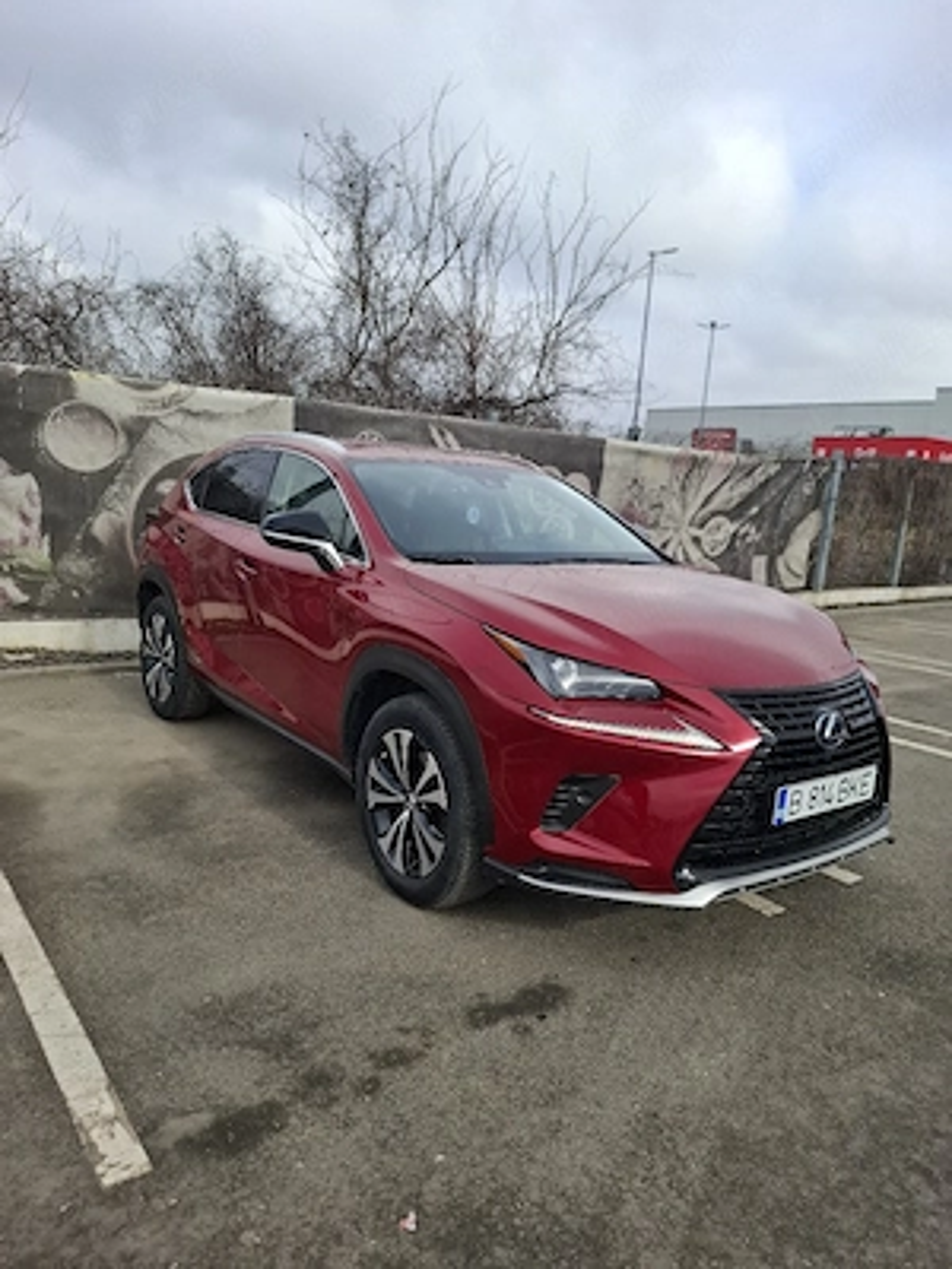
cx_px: 476
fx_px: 843
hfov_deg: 58.9
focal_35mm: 23
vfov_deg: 73.9
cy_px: 634
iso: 50
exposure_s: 1/1111
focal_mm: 5.54
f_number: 1.8
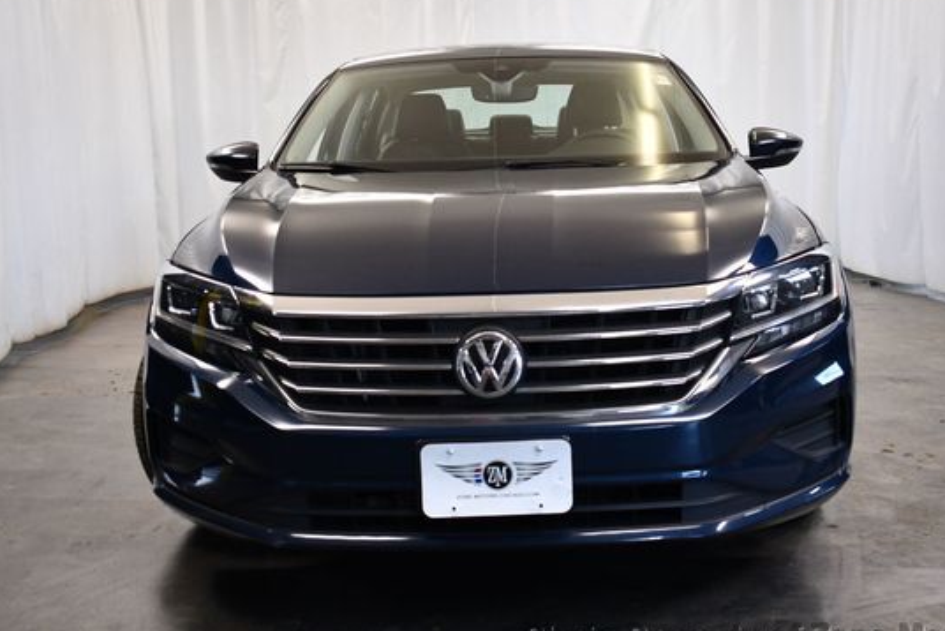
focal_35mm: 43
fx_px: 1129
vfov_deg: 31.2
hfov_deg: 45.4
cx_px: 502
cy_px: 294
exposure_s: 1/125
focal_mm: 18
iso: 800
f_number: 3.5
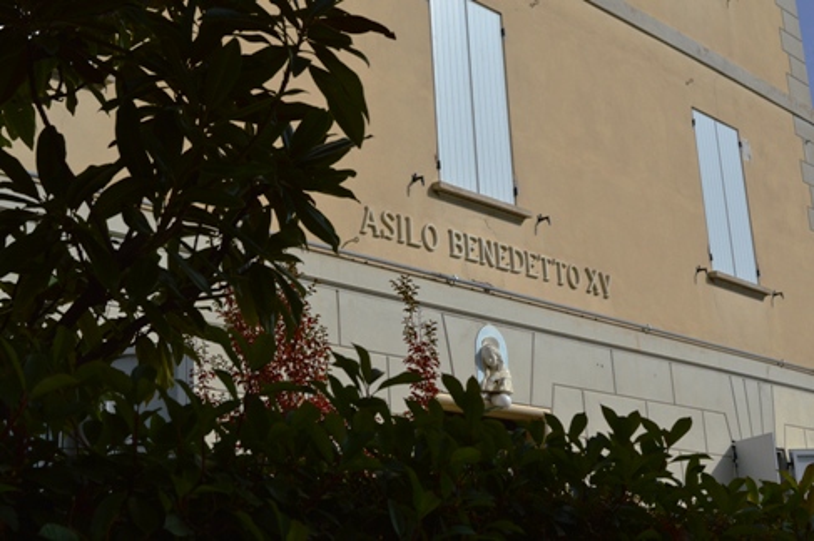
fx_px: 1220
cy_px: 270
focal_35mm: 54
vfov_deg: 25.0
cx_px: 407
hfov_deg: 36.9
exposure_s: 1/2500
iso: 400
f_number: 9
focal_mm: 36
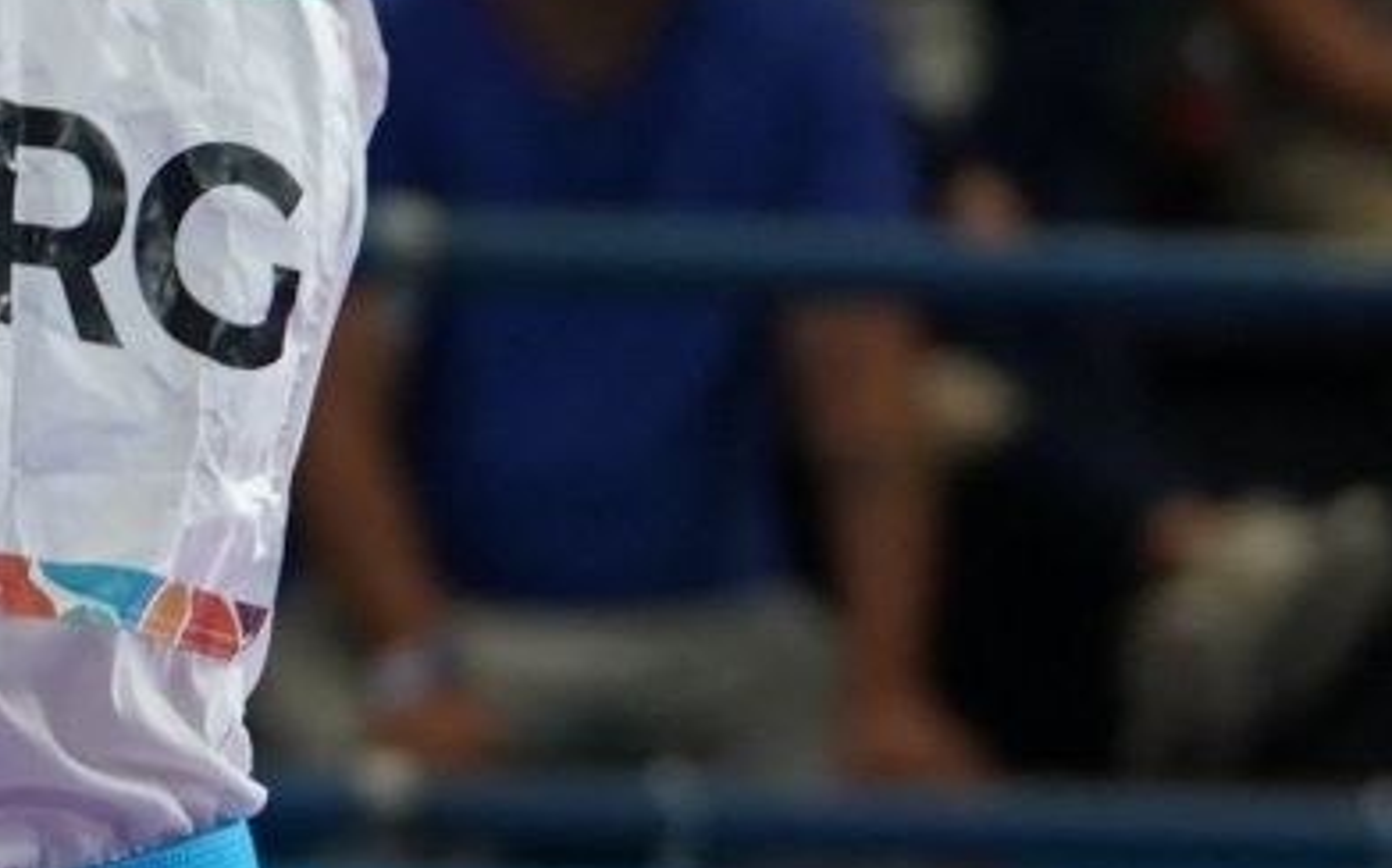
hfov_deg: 2.5
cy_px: 377
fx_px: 31701
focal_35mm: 836
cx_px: -1755
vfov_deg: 1.6
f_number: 2.8
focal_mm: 119
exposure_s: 1/1000
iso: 1250
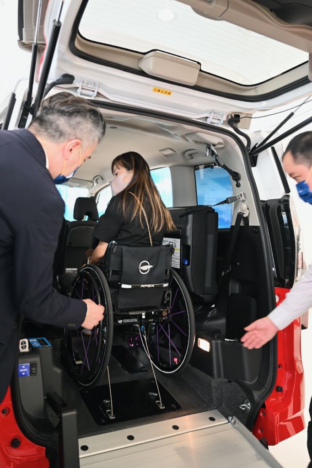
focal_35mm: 27
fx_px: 351
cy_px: 234
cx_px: 156
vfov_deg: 67.4
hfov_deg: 47.9
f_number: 2.8
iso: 800
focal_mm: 27
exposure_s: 1/60
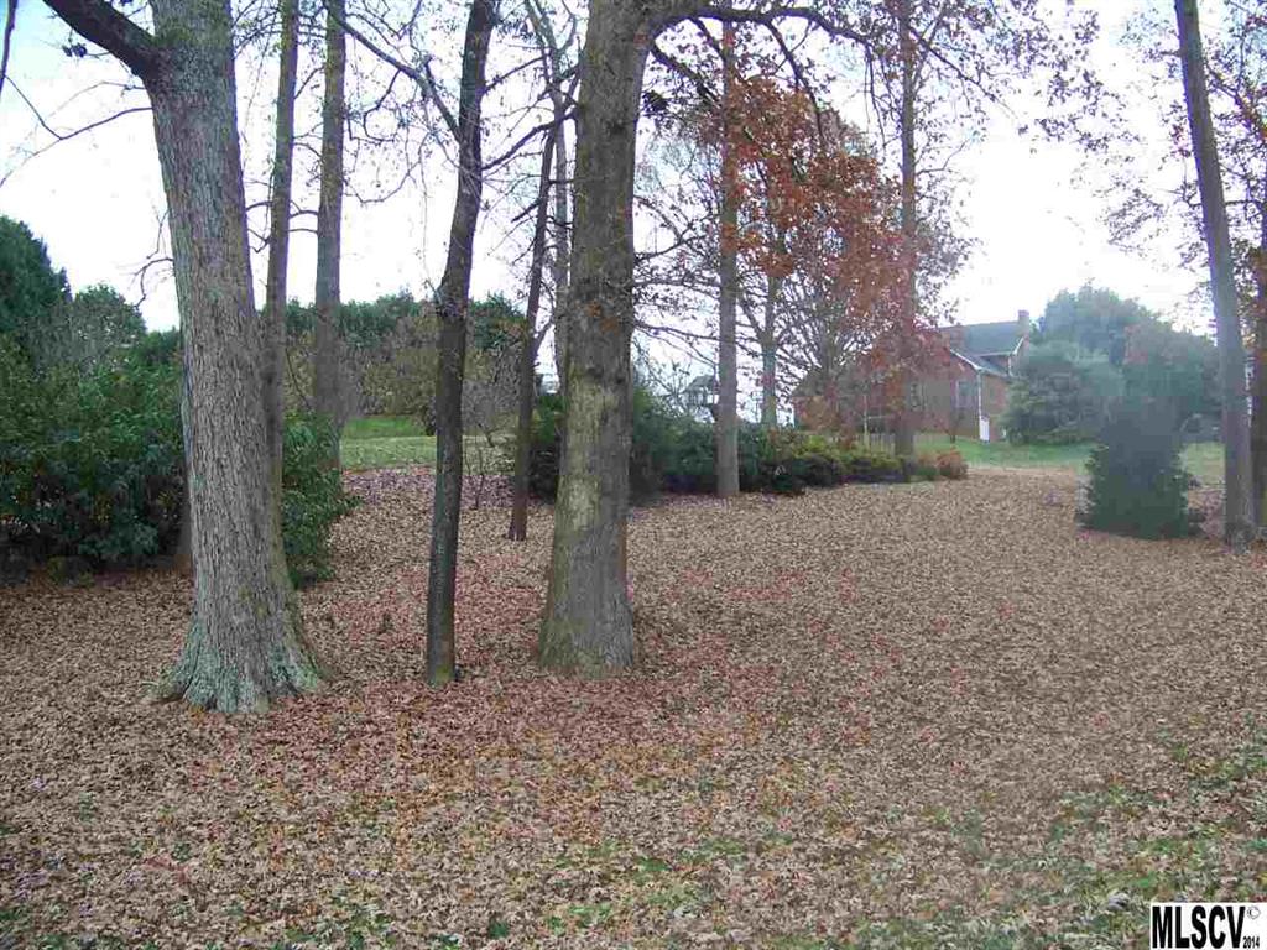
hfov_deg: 51.4
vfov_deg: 39.7
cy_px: 475
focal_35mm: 36
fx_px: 1318
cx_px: 634
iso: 64
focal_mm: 5.85
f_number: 2.8
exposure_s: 1/100
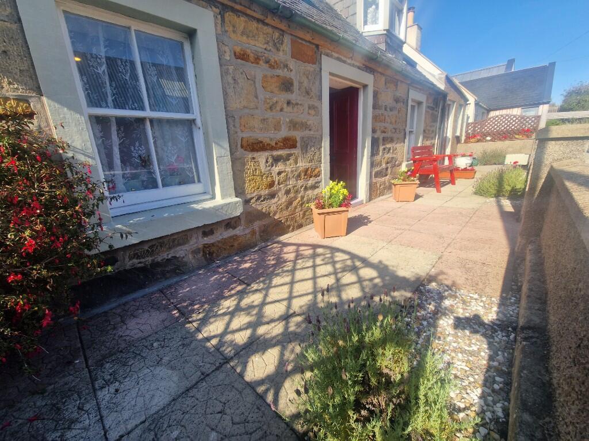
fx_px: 221
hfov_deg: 106.2
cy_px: 220
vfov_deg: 89.9
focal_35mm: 13
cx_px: 294
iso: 50
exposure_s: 1/1340
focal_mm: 2.2
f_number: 2.2
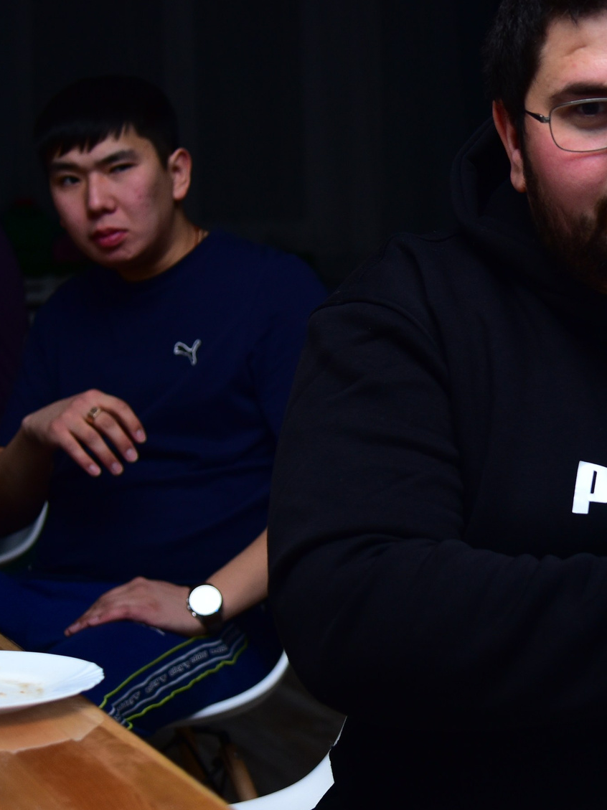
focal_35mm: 96
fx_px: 2246
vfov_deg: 20.4
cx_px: 636
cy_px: 366
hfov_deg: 15.1
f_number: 4
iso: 640
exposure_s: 1/125
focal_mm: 44
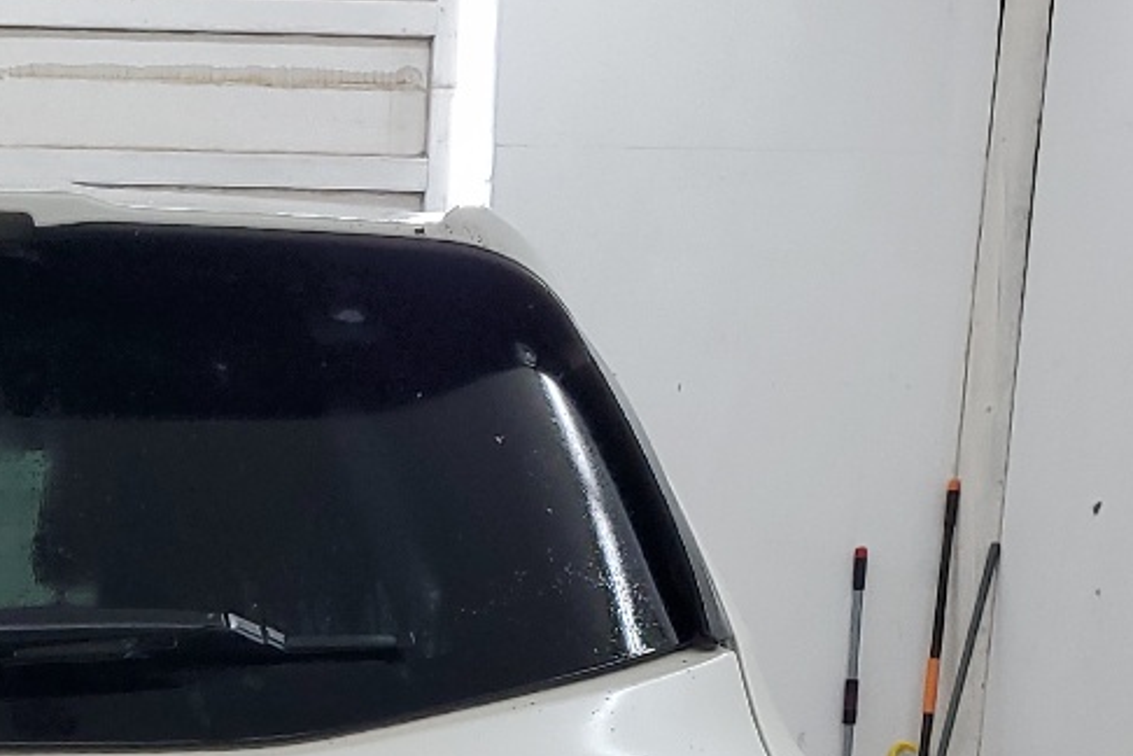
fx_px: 2801
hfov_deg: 21.8
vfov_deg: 14.5
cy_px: 1087
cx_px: -89
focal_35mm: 89
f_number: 1.5
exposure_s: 1/120
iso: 68
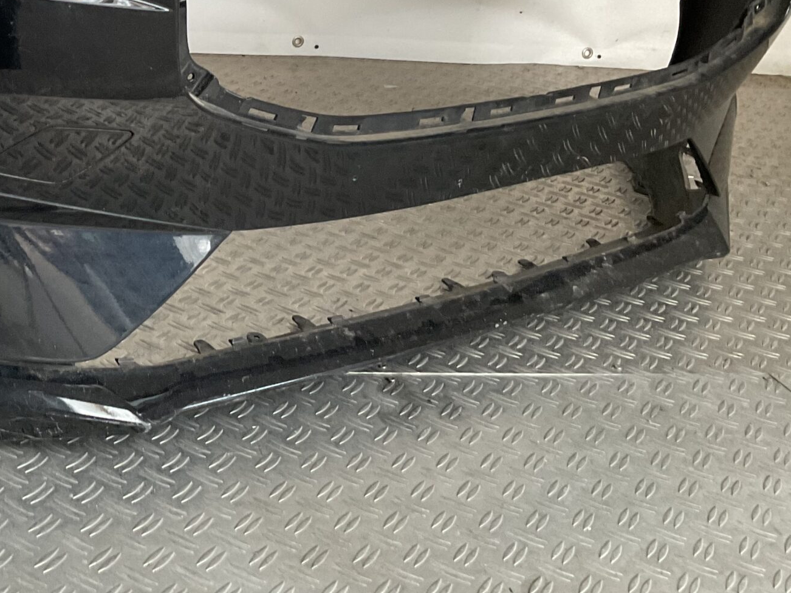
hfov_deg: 32.1
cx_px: 75
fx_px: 1303
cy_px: 61
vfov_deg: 24.9
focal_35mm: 57
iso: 125
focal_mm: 3
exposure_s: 1/50
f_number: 1.8
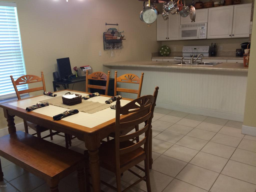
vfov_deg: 48.2
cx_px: 128
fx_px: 214
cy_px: 96
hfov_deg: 61.7
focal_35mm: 29
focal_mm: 4.15
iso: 80
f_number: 2.2
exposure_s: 1/30
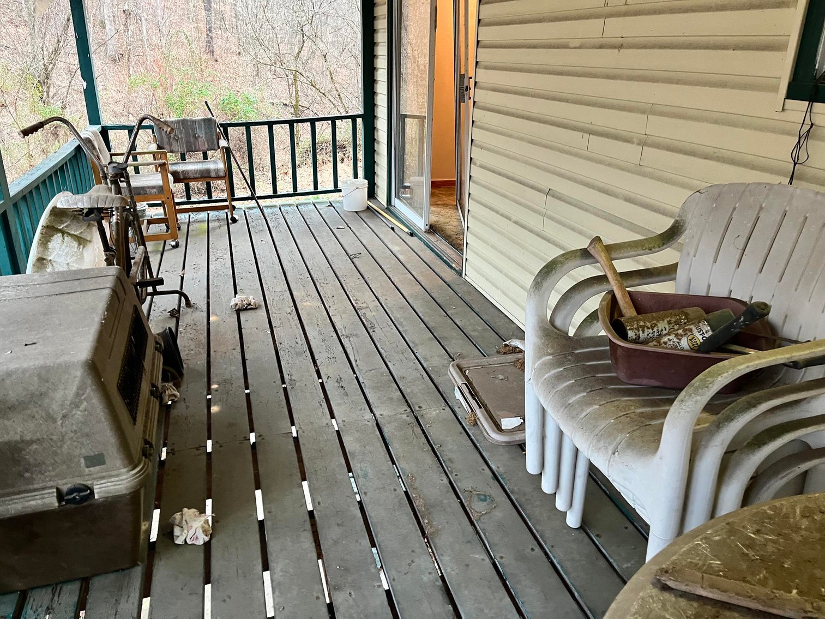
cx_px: 412
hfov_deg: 67.3
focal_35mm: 26
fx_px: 620
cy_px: 310
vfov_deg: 53.1
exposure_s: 1/60
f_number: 1.6
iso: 250
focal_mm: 5.1
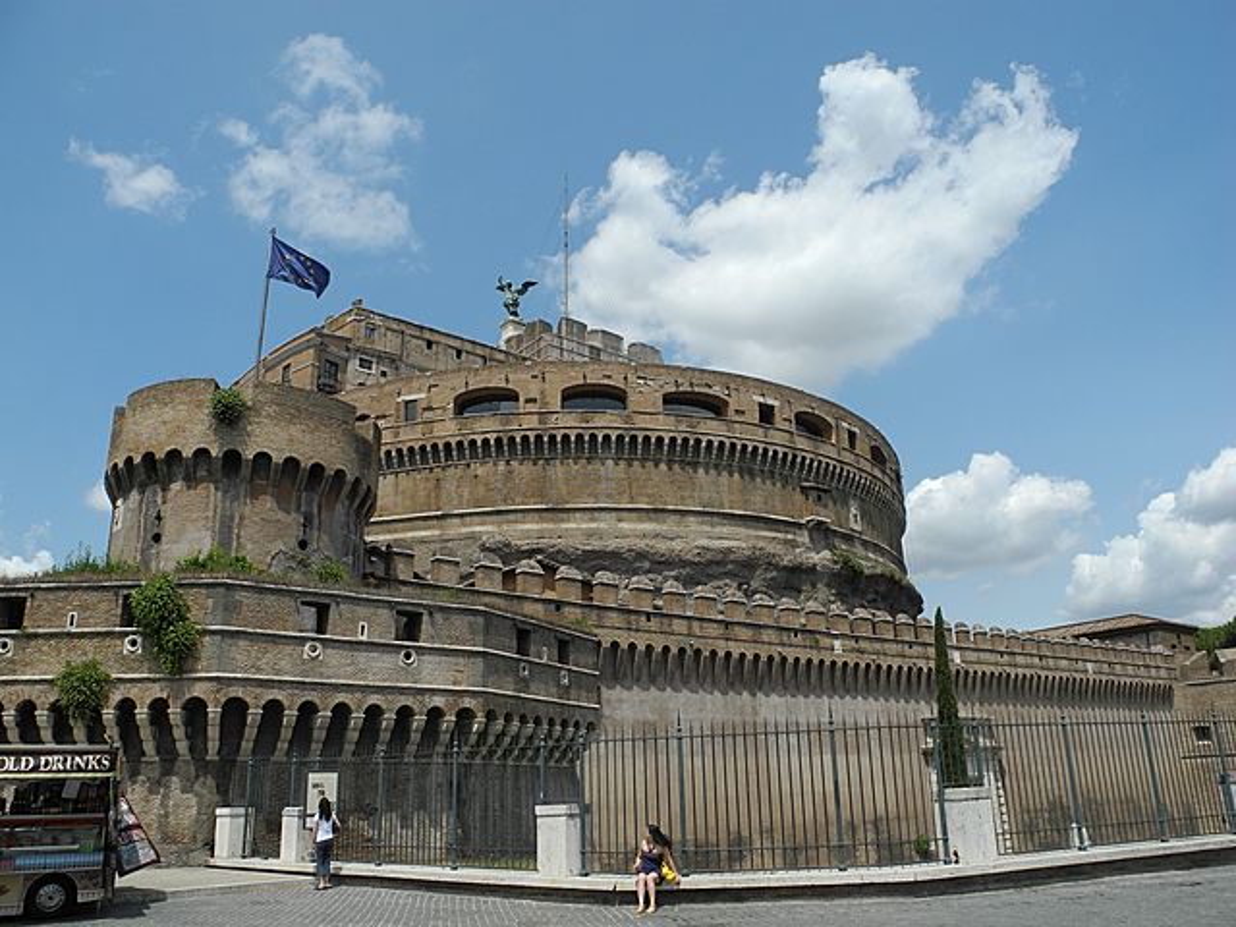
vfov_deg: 49.7
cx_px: 618
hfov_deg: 63.4
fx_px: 1000
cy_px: 464
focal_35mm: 28
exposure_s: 1/800
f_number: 5
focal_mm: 6
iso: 100
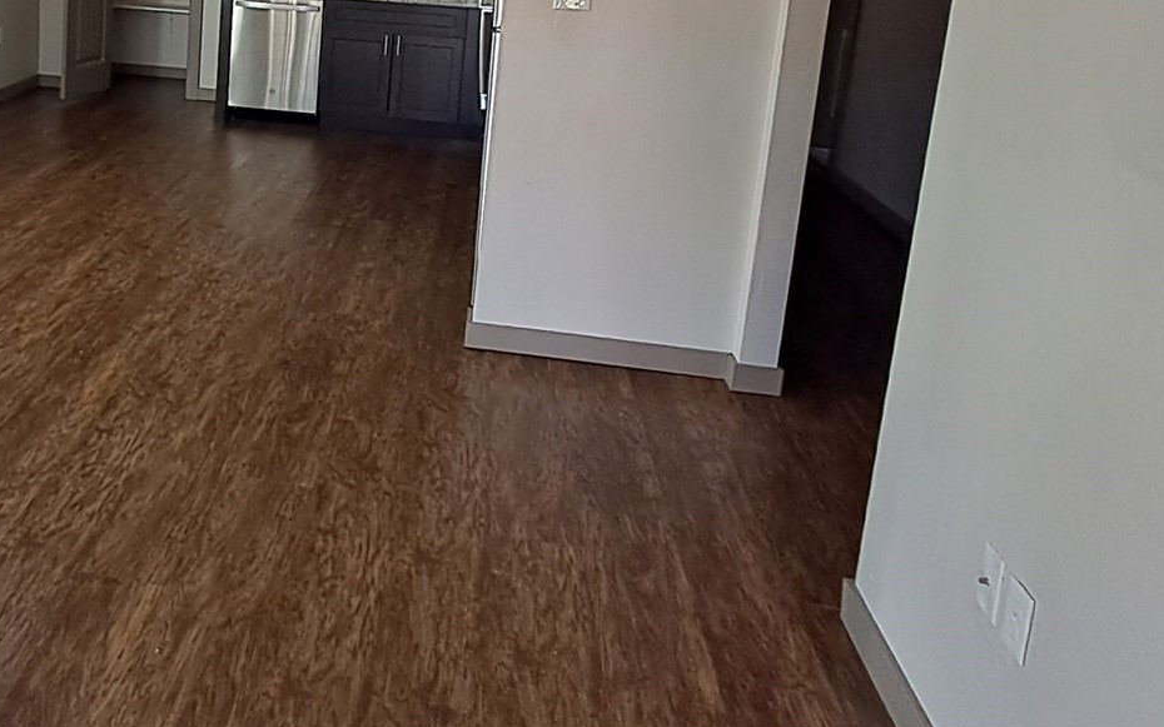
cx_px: 287
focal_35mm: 35
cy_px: 70
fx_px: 1110
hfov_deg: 52.8
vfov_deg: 34.2
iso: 50
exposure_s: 1/50
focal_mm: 1.64
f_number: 2.2
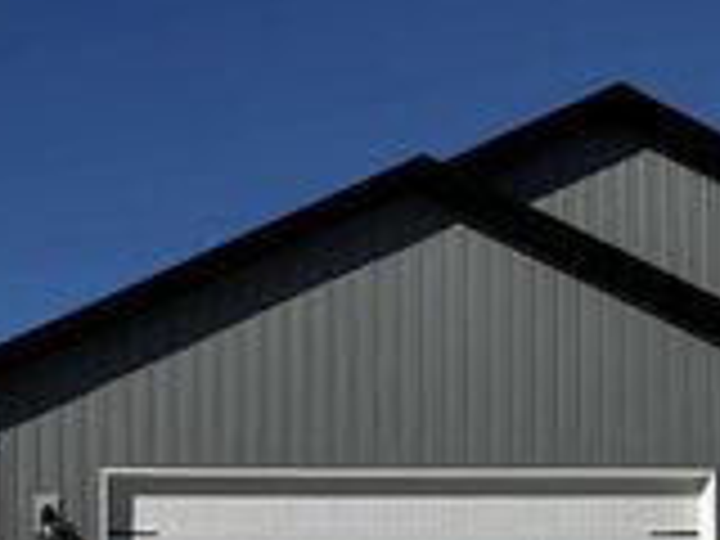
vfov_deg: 18.5
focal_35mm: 75
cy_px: 659
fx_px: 1560
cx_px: 126
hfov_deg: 25.5
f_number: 1.78
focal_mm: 6.86
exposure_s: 1/10417
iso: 80
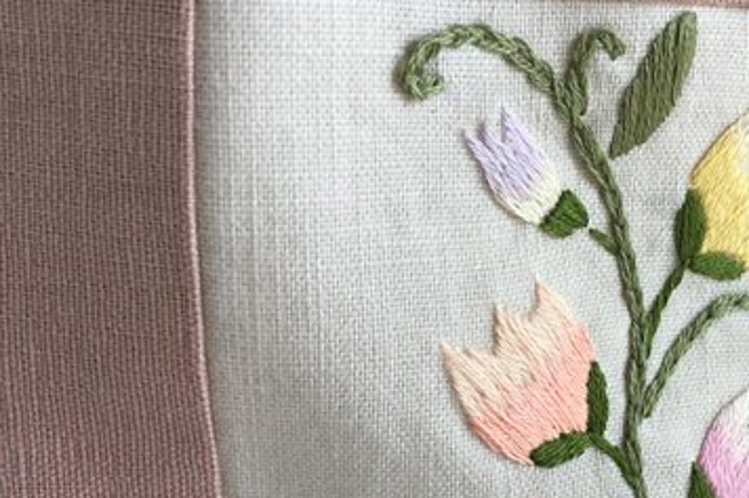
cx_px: 595
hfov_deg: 33.5
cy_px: 343
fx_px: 1206
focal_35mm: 58
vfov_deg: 23.2
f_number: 2.4
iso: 25
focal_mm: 3.3
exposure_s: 1/60
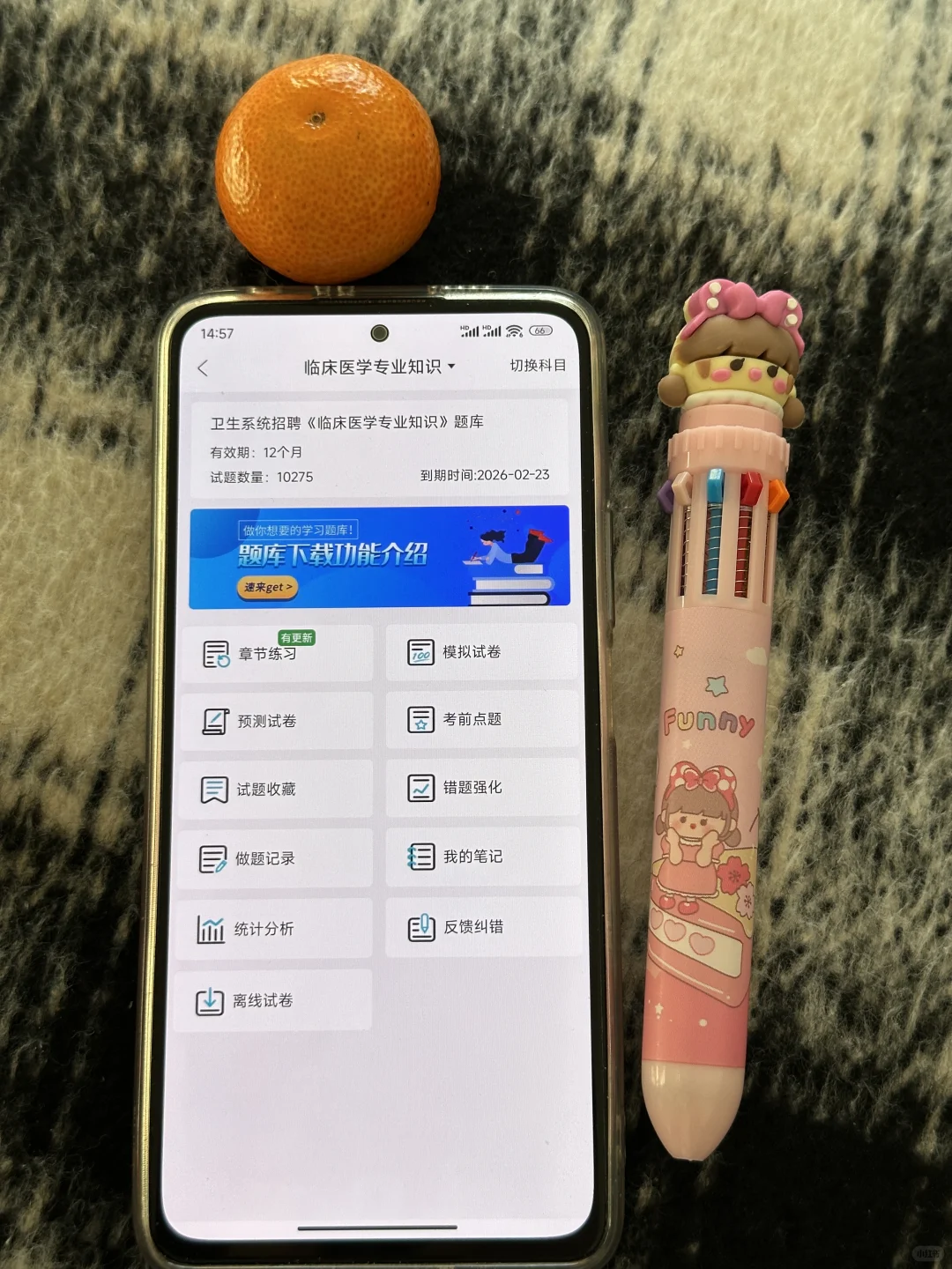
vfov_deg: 39.7
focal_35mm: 48
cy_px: 634
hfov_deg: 30.3
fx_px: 1760
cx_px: 476
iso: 50
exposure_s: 1/176
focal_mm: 6.86
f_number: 1.78
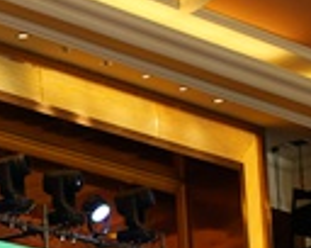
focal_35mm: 242
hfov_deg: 7.6
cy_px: 360
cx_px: -335
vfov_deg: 6.3
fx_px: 2224
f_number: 2.5
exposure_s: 1/60
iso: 100
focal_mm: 55
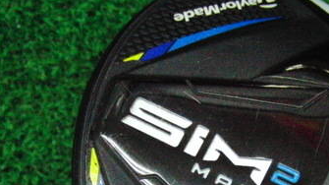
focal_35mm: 77
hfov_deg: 27.0
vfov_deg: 15.3
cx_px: 264
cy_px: 195
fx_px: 671
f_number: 3.6
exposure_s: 1/500
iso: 3200
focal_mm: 6.42
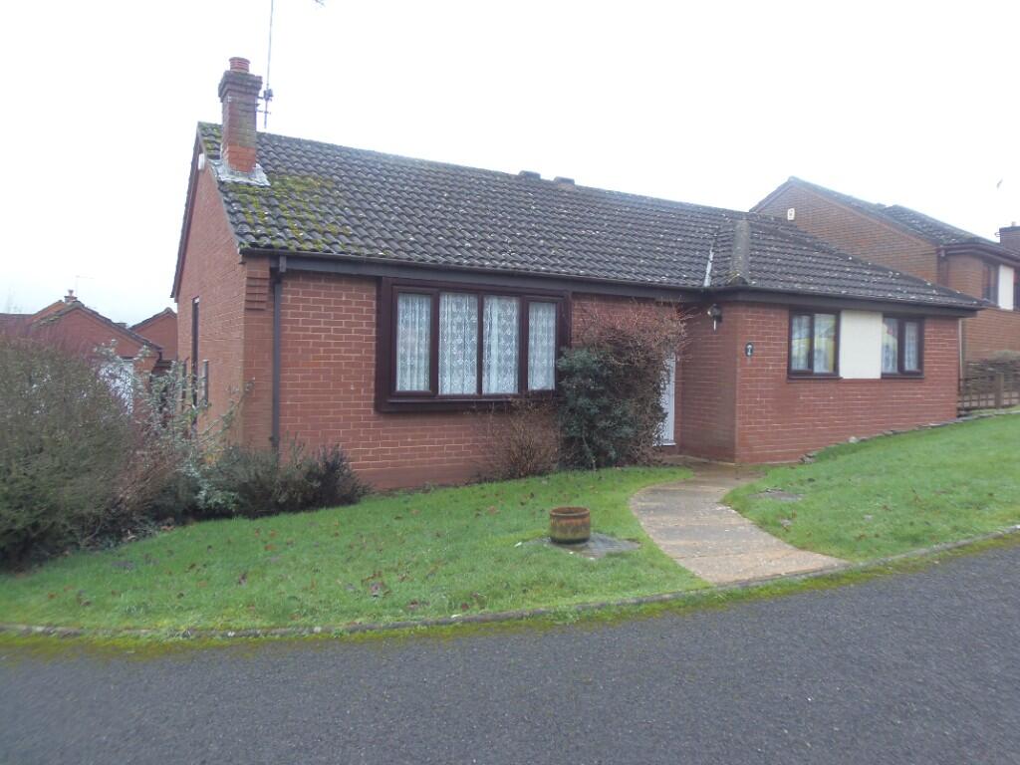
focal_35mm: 24
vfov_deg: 56.8
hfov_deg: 71.6
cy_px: 382
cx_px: 510
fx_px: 707
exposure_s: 1/60
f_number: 2.9
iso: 64
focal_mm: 4.3
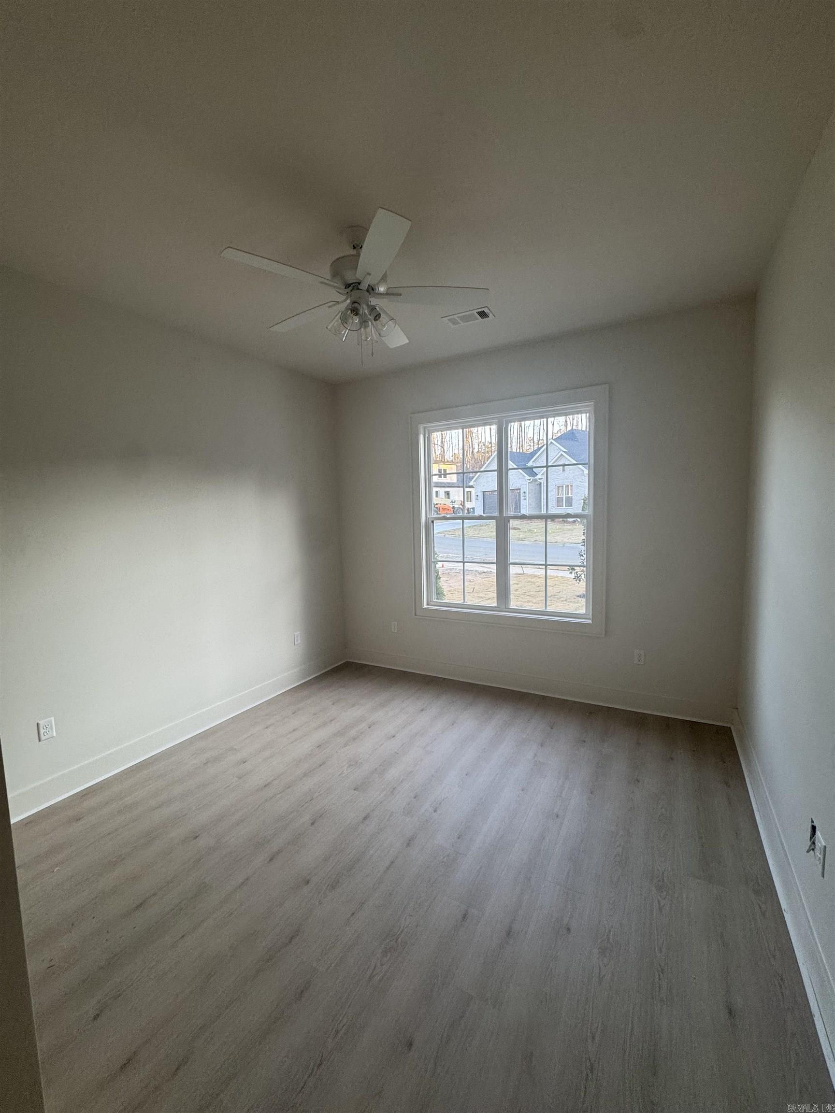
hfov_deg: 85.7
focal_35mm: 14
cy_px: 556
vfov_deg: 102.1
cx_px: 418
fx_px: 450
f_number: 2.2
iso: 160
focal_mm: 2.22
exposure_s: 1/120
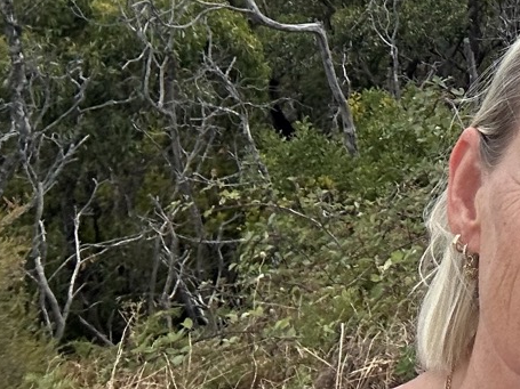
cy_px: -245
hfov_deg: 17.2
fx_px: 1367
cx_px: 968
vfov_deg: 14.7
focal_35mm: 91
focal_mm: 2.69
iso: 25
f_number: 1.9
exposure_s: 1/720
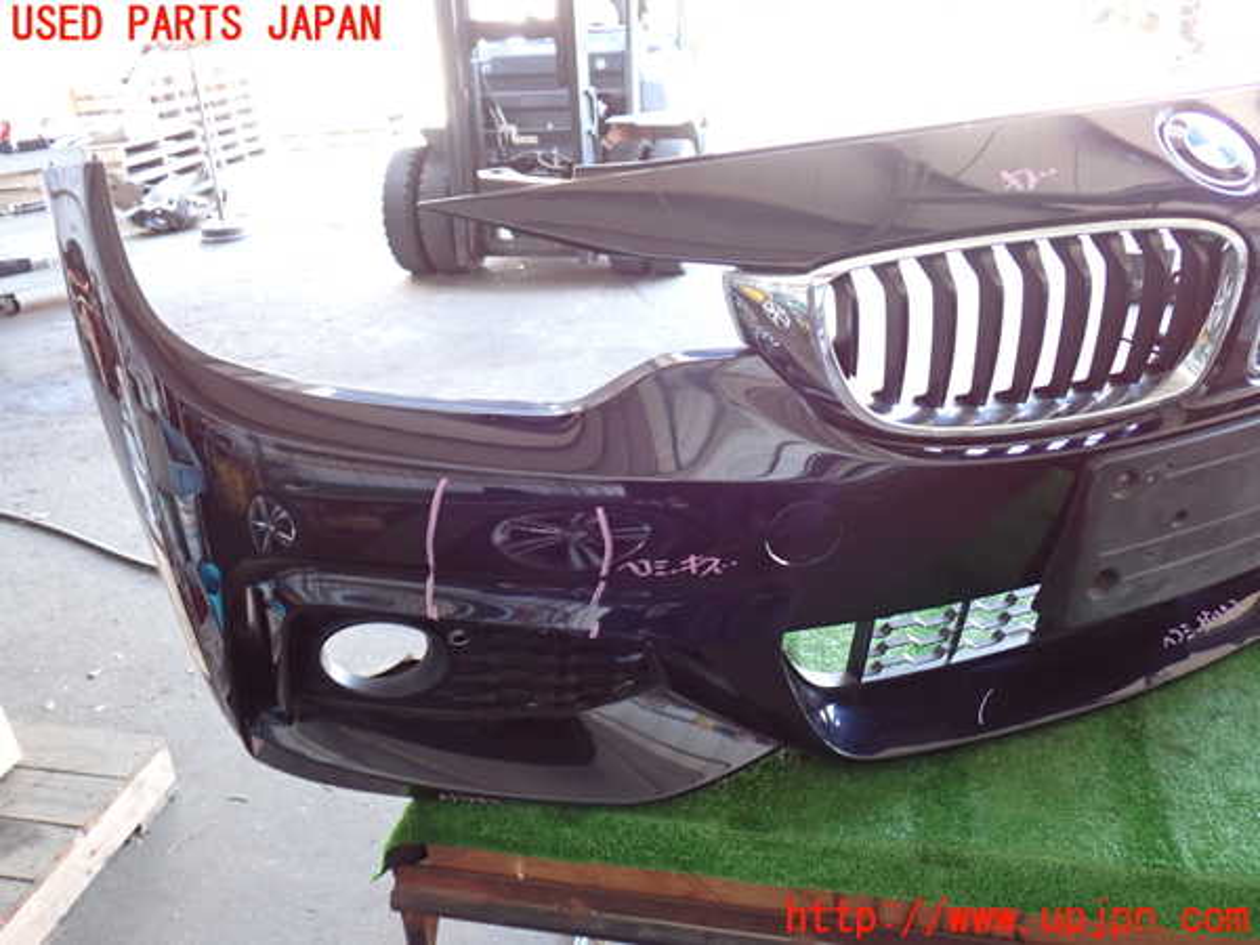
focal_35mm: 30
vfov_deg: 46.8
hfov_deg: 60.0
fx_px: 1092
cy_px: 472
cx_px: 630
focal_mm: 5.4
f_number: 2.3
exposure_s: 1/30
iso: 250
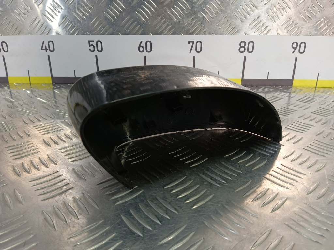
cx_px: 167
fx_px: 222
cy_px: 125
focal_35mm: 23
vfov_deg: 58.9
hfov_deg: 73.9
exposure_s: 1/100
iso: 112
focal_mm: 4.11
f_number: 1.6
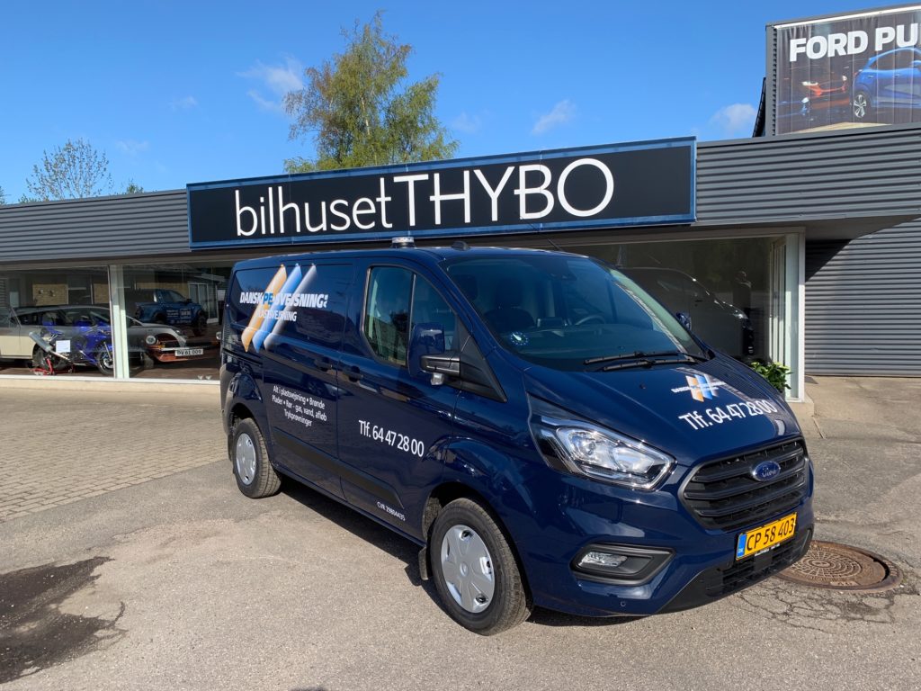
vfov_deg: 53.1
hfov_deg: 67.3
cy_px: 346
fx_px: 692
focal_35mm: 26
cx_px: 460
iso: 25
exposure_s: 1/1406
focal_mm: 4.25
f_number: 1.8
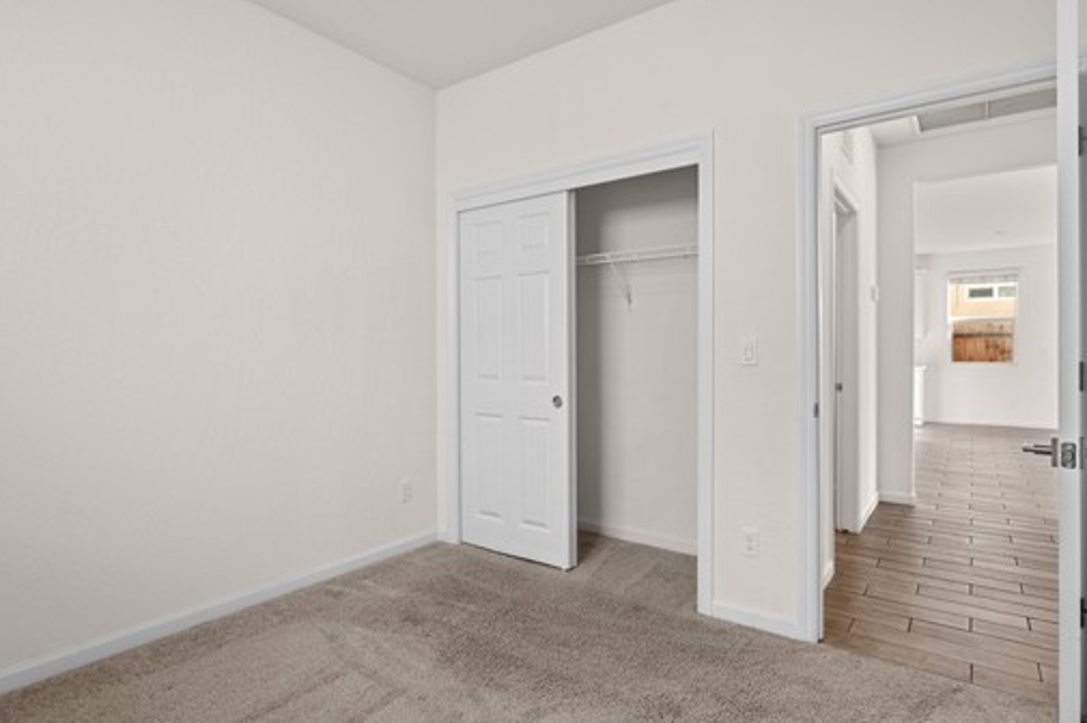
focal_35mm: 19
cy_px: 377
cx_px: 519
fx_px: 573
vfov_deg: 64.5
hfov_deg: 86.9
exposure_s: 1/8
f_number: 9
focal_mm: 15
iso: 250
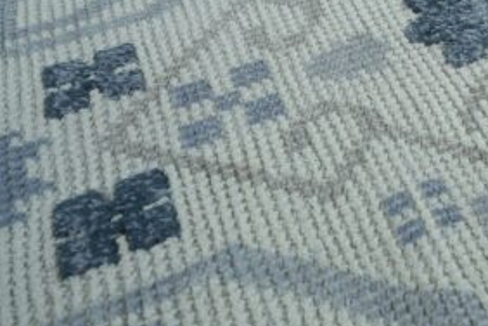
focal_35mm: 51
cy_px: 31
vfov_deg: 25.6
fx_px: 691
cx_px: 491
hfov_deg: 35.1
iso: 640
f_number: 5
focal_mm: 24
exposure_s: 1/160
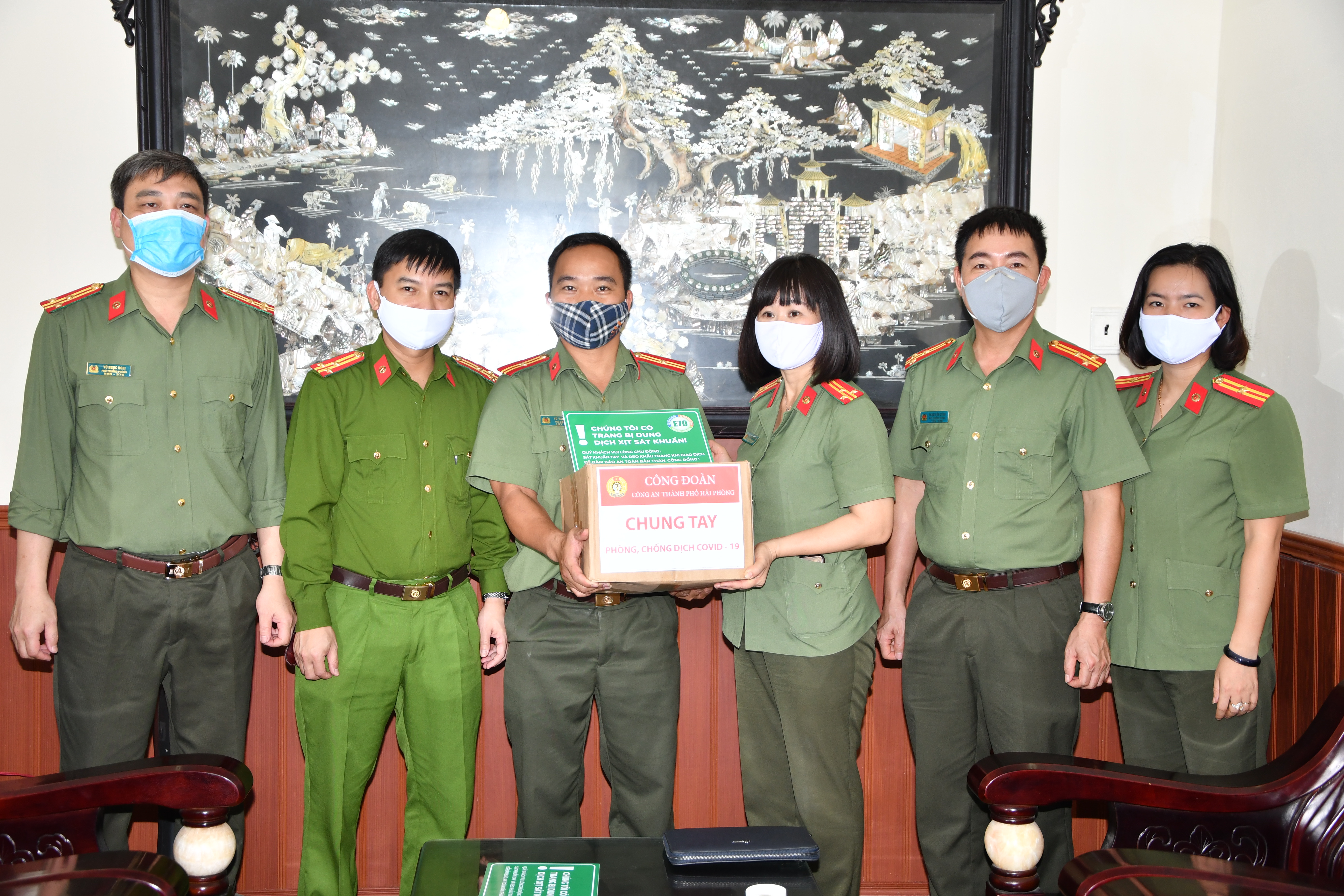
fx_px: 1904
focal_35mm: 51
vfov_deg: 26.5
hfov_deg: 38.9
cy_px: 448
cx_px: 672
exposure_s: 1/200
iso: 400
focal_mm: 34
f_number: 4.2
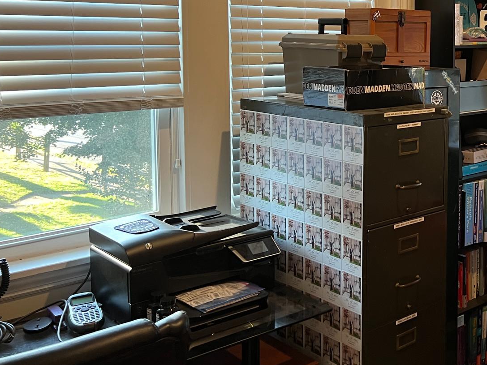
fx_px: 689
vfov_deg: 29.1
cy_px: 77
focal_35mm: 49
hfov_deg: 36.8
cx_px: 426
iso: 100
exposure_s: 1/60
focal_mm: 5.7
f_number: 1.5
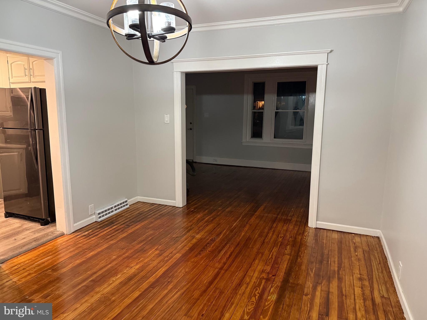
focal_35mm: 24
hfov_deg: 71.6
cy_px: 160
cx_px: 214
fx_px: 296
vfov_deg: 56.8
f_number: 1.78
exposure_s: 1/60
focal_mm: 6.76
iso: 500
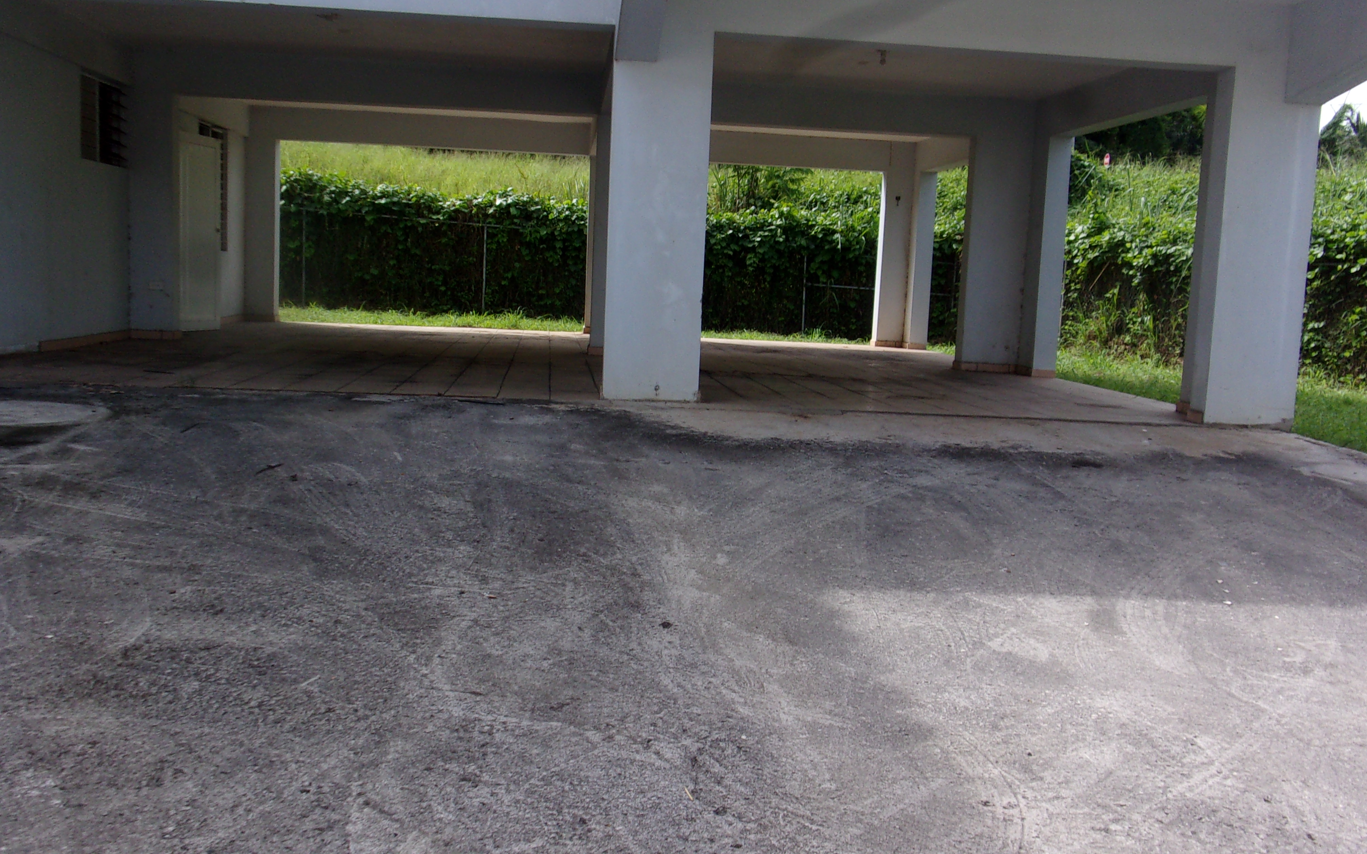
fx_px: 1267
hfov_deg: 56.7
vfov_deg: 37.2
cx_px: 729
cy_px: 392
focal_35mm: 34
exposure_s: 1/50
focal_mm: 5.1
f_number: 10.8
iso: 80
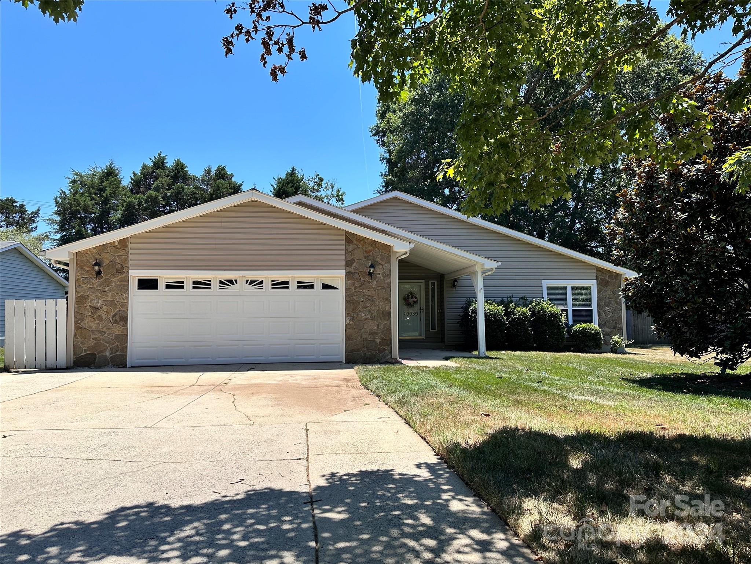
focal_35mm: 24
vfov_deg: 56.8
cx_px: 376
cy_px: 282
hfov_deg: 71.6
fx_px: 521
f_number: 1.78
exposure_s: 1/3058
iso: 80
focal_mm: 6.86
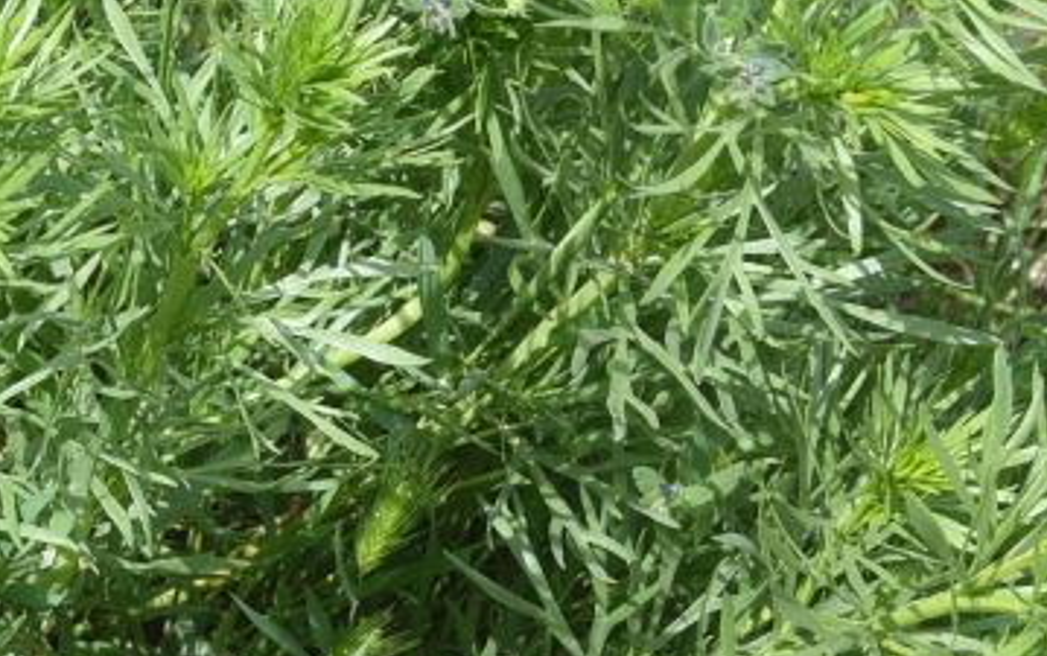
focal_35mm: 118
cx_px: -300
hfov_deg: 16.7
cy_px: 208
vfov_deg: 11.1
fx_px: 3370
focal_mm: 32
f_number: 8
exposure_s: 1/200
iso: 160
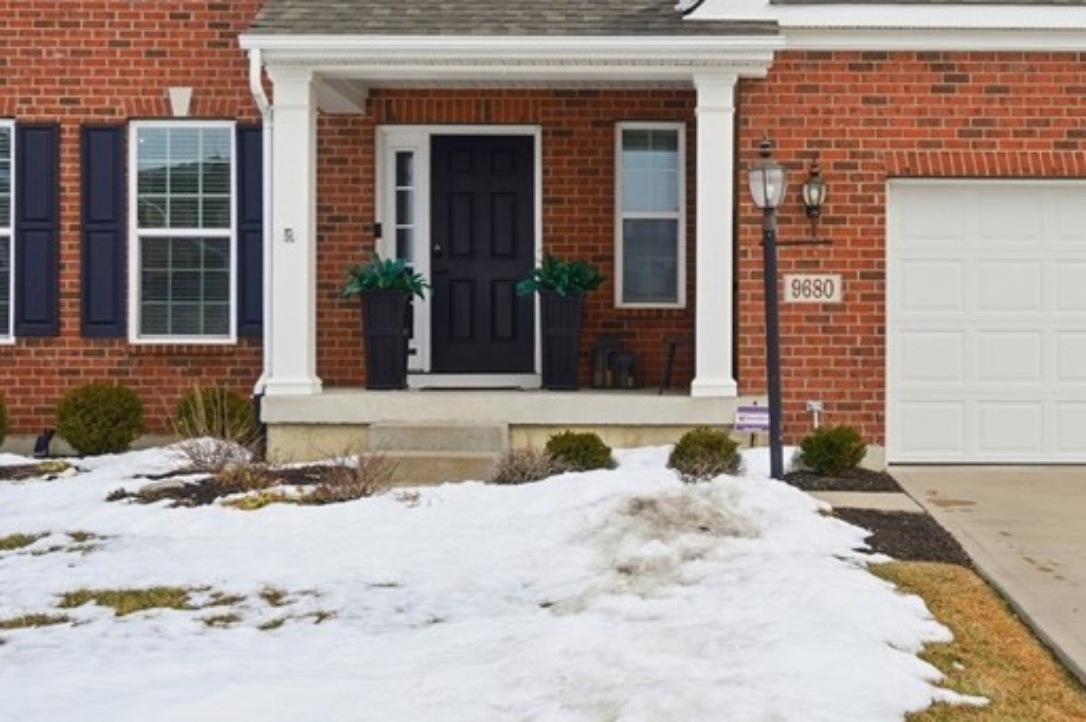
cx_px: 744
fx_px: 1629
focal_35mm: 54
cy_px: 17
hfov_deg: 36.4
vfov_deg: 24.0
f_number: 4
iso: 100
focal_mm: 17
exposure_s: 1/4000
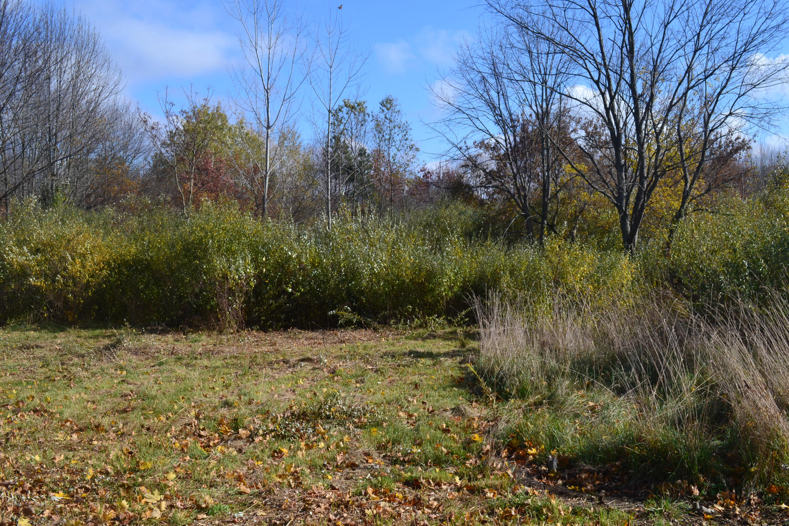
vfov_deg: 34.2
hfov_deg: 49.6
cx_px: 394
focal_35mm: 39
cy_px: 263
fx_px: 855
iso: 400
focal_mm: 26
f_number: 11
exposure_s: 1/320
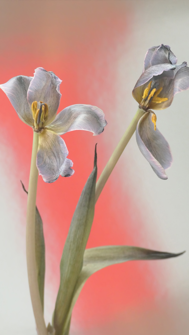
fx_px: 1612
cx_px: 97
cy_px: 168
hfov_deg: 6.7
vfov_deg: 11.9
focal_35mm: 181
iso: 1600
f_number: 3.9
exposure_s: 1/100
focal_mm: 56.08
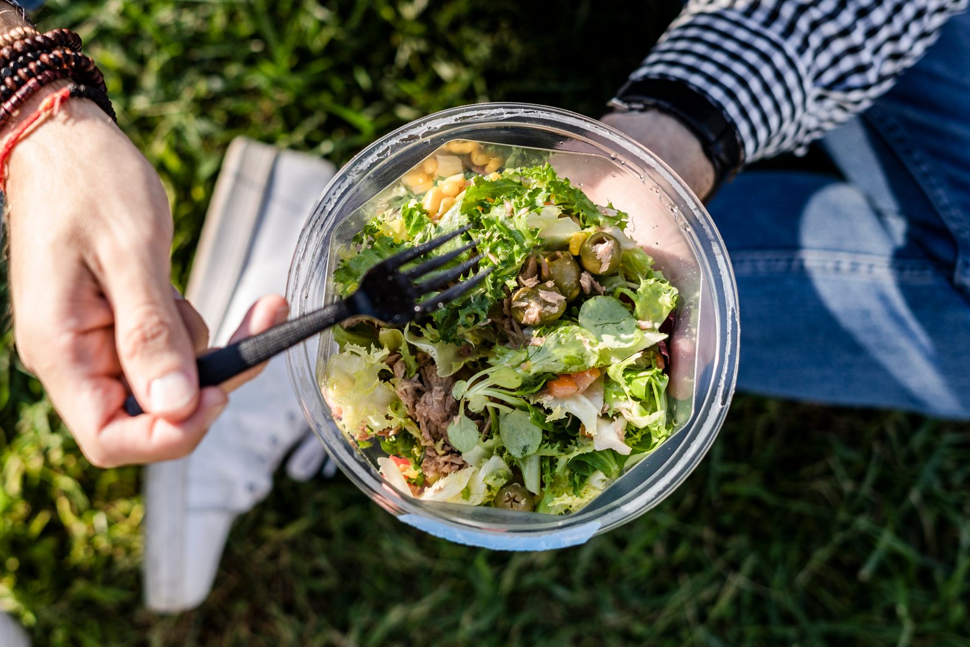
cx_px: 369
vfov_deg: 20.6
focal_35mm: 66
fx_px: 1778
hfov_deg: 30.4
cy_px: 314
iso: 100
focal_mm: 50
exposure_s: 1/500
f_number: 2.8
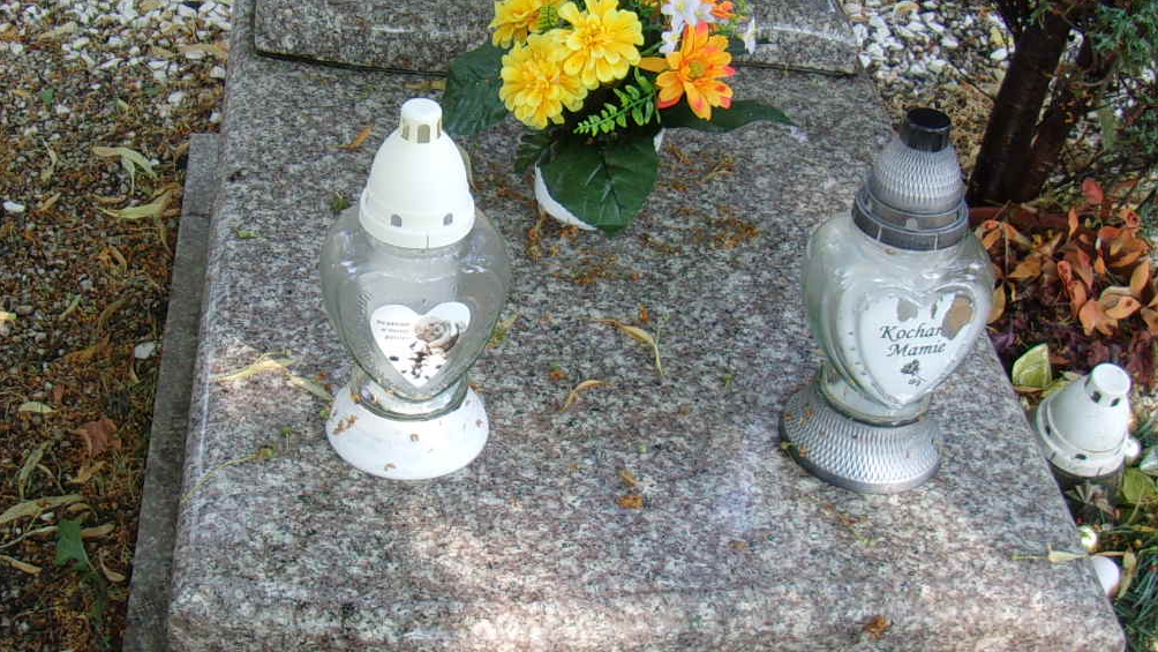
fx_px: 1843
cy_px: 209
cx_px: 486
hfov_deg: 34.8
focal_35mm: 60
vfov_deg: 20.0
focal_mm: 4.9
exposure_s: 1/80
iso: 80
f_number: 3
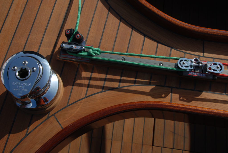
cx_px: 114
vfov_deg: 28.1
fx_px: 304
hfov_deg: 41.1
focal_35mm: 48
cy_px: 76
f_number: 9
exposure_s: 1/320
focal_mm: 32
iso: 100
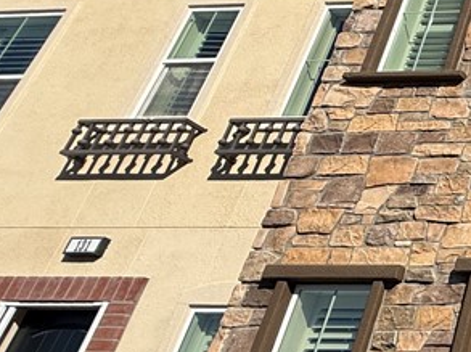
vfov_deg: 29.6
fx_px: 666
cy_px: 182
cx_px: 789
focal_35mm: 49
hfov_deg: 24.3
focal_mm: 2.22
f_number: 2.2
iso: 50
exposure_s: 1/3125
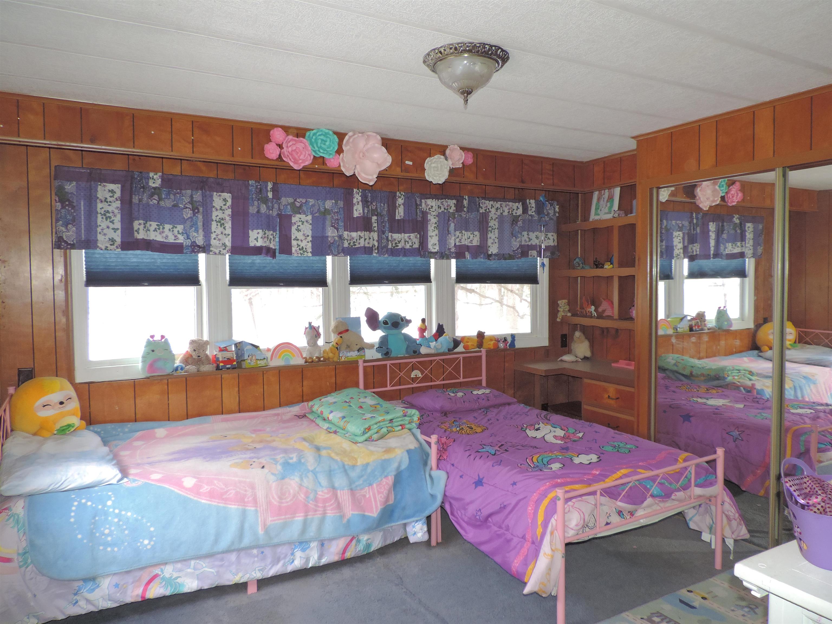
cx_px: 416
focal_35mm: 24
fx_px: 577
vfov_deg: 56.8
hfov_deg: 71.6
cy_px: 312
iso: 280
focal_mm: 4.3
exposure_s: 1/40
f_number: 3
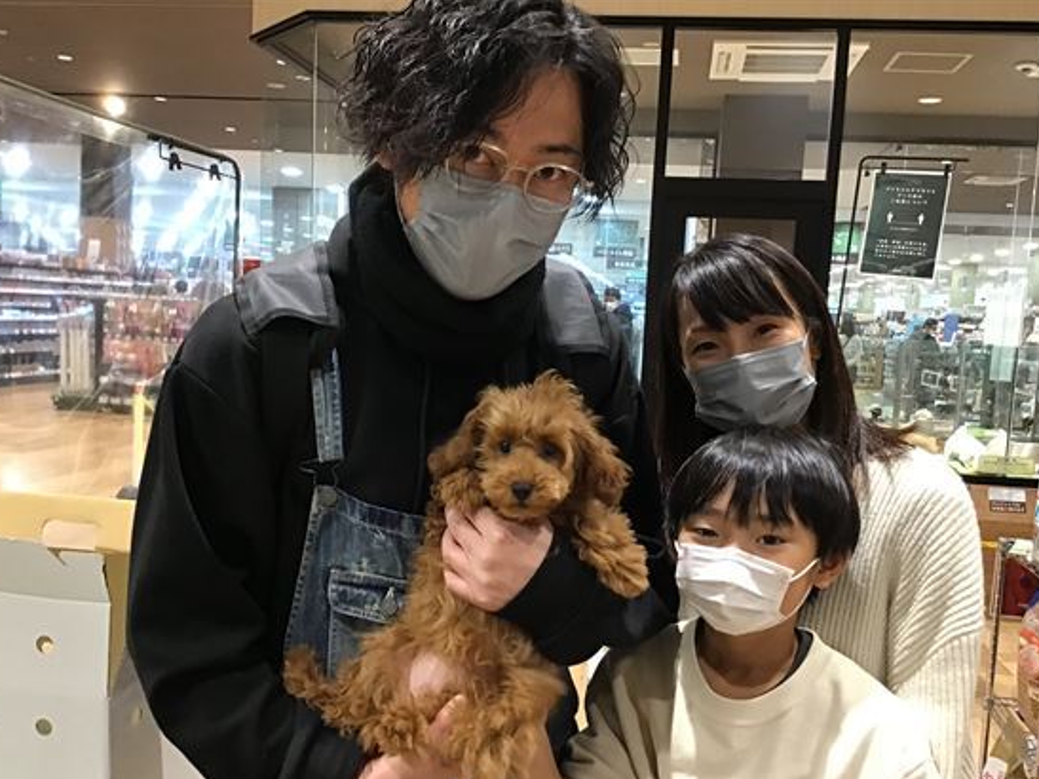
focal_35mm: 34
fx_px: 1020
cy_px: 426
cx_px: 541
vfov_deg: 41.7
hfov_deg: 54.0
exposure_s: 1/30
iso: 125
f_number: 2.4
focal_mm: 3.3
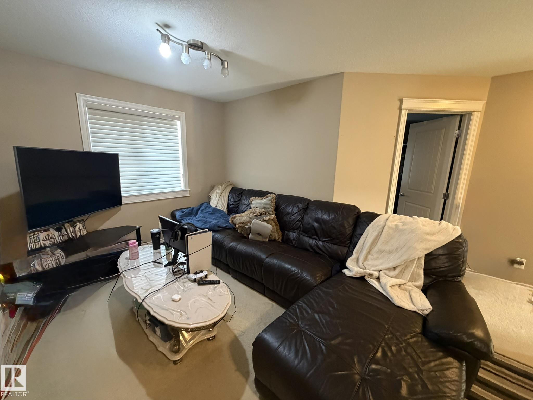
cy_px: 200
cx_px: 266
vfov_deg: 85.7
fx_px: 216
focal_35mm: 14
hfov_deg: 102.1
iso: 800
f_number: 2.2
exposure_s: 1/60
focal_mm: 2.22
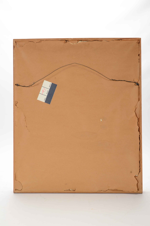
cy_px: 113
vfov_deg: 46.5
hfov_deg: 31.8
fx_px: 264
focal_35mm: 42
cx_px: 75
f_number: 14
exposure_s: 1/160
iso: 200
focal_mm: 28
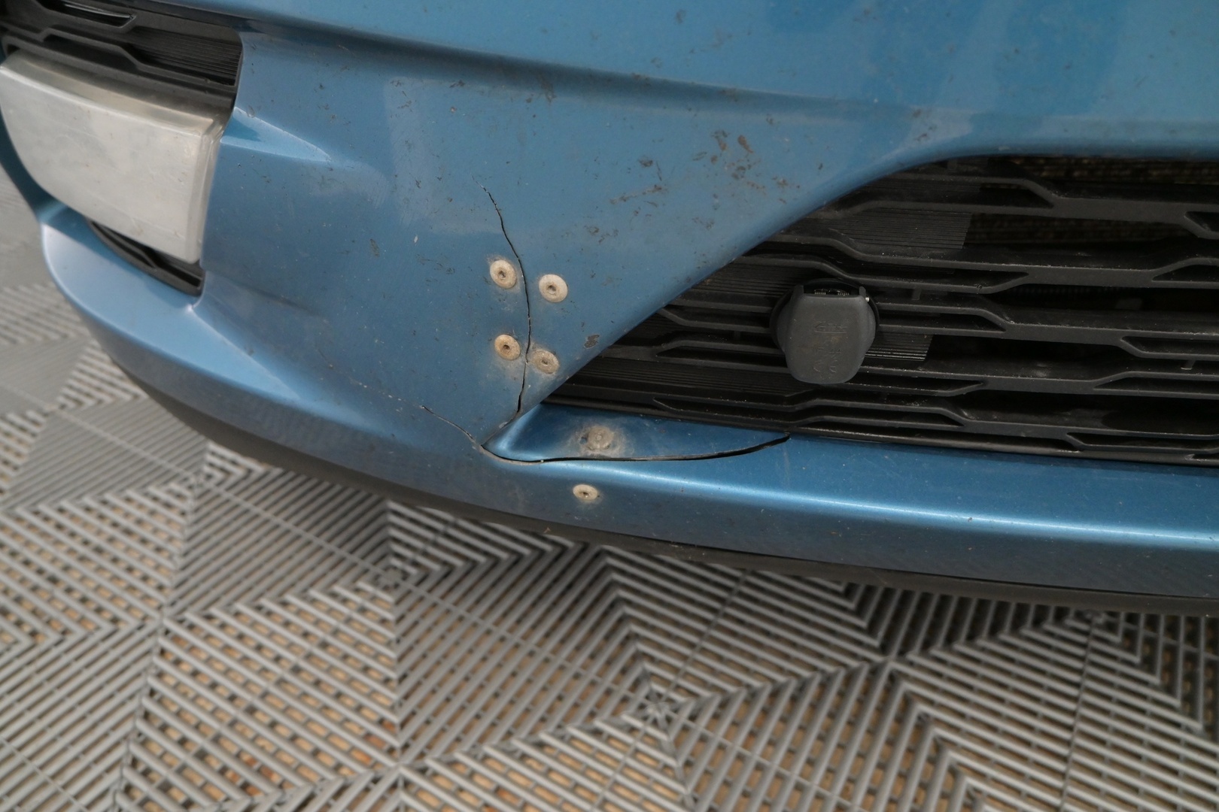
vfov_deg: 53.1
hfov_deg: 73.7
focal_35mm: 24
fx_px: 813
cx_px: 610
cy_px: 406
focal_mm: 16
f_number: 4.5
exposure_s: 1/80
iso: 2500
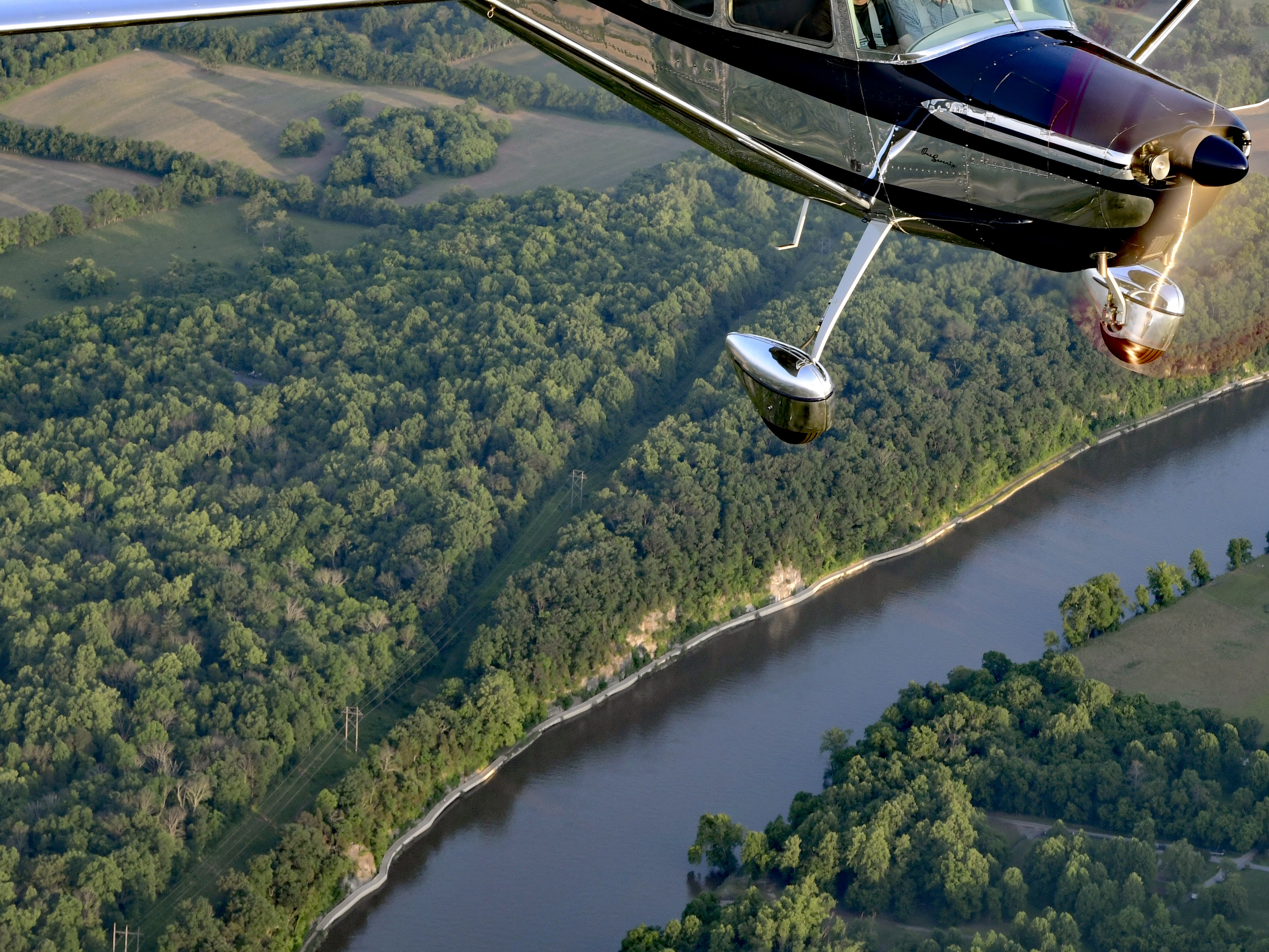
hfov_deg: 16.9
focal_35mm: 116
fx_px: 4253
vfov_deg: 12.7
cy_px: 78
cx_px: 949
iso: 400
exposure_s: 1/100
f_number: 10
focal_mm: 52
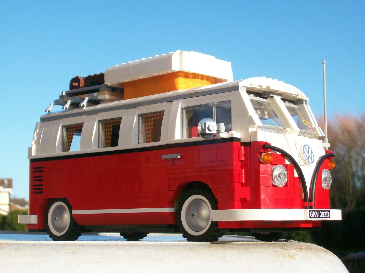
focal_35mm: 70
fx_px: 738
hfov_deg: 27.8
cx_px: 182
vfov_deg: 21.0
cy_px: 136
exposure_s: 1/667
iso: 80
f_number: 3.8
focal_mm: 11.6
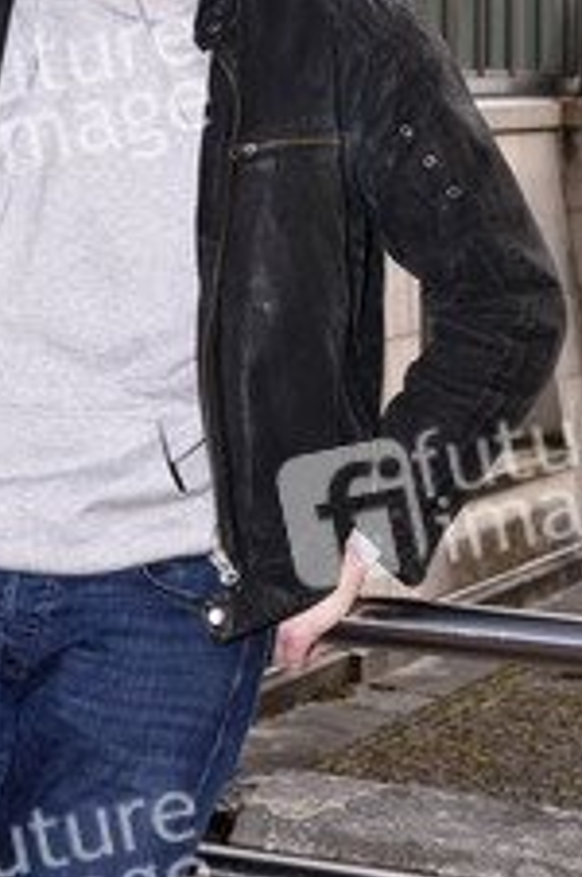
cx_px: 124
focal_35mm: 92
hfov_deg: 14.7
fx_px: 2238
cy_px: 303
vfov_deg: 22.1
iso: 500
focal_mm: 52
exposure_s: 1/160
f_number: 11
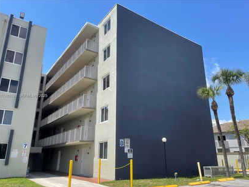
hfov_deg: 65.3
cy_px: 96
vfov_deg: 51.3
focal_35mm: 27
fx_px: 194
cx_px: 126
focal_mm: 4.2
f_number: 1.6
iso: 32
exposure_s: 1/2564
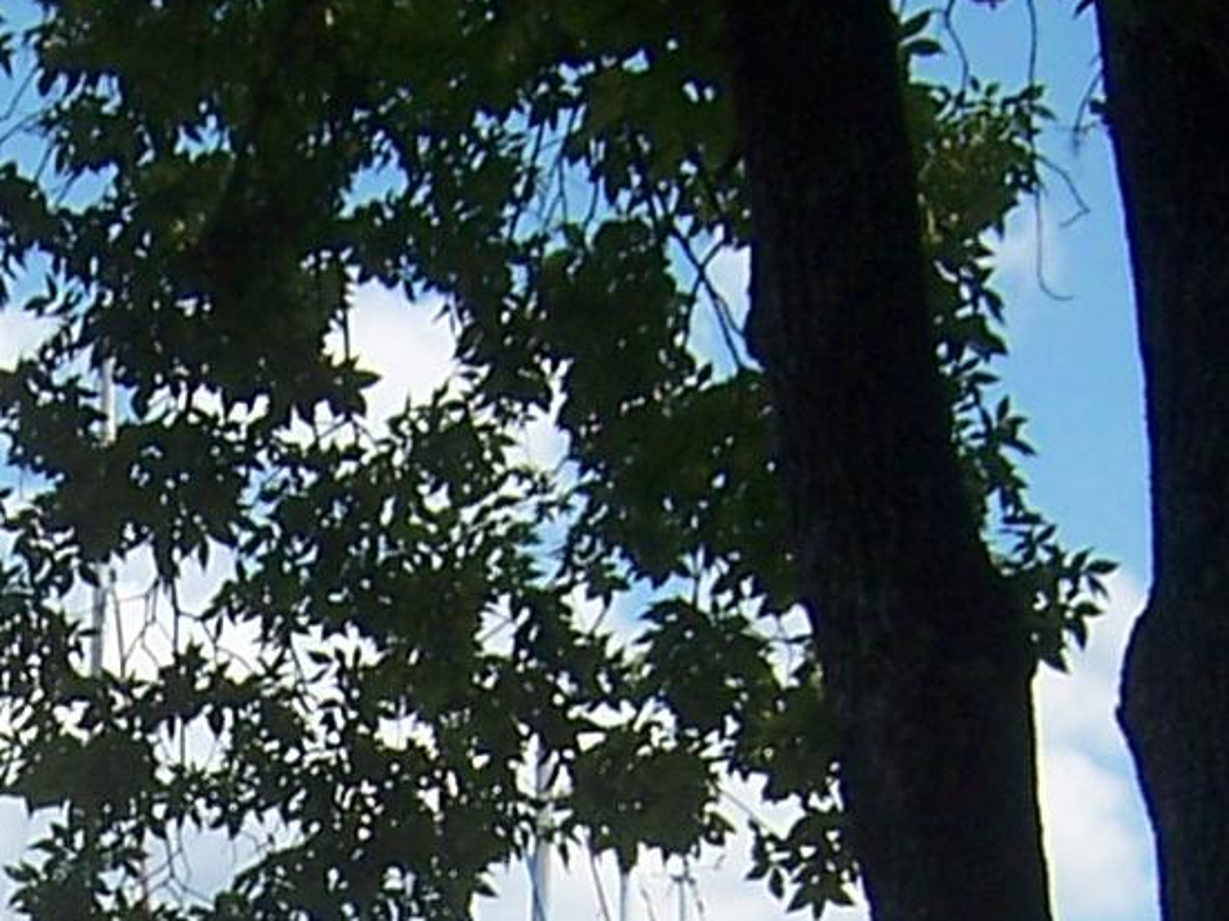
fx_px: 4898
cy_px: 1577
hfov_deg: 13.9
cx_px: -265
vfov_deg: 10.2
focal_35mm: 138
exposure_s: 1/1000
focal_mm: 5.5
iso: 80
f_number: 3.4
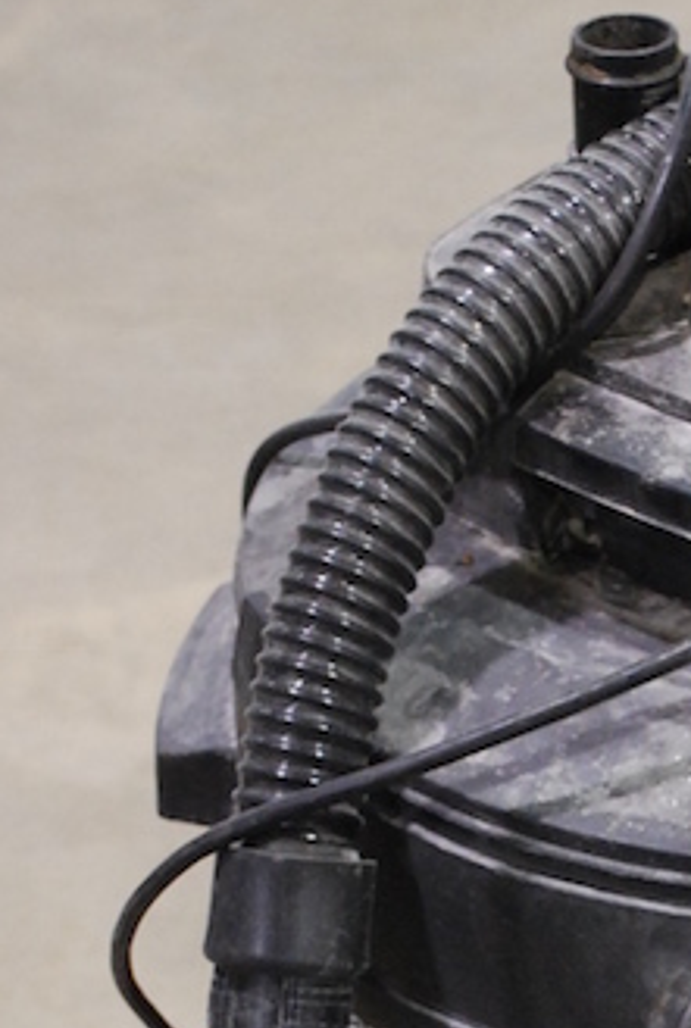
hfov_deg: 9.7
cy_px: 1062
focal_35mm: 140
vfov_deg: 14.4
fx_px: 4009
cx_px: 786
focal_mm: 30
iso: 1250
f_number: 4.8
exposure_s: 1/30
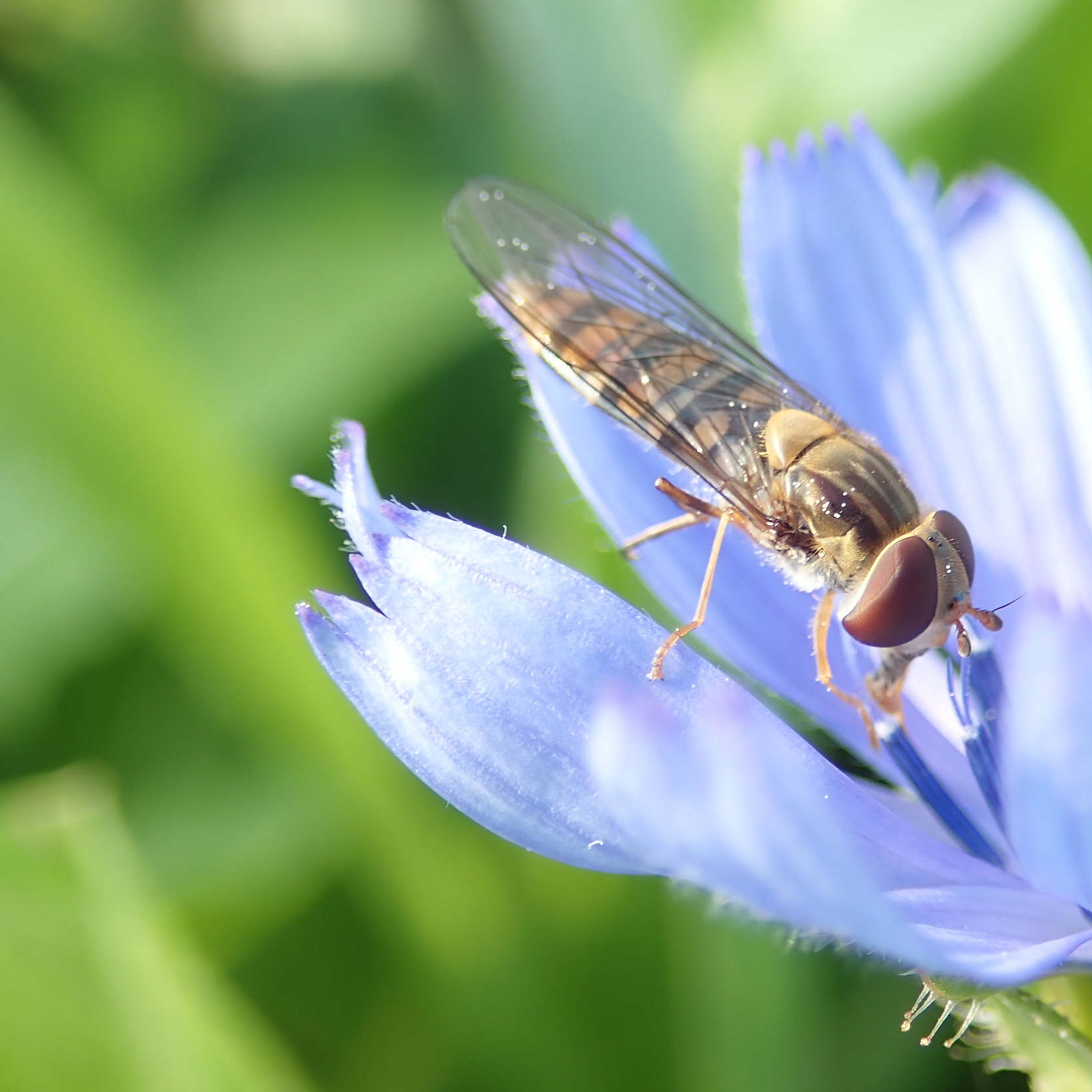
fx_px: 2962
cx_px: 767
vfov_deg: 20.9
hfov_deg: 20.8
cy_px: 502
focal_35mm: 83
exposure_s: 1/125
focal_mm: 11.78
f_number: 3.8
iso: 100
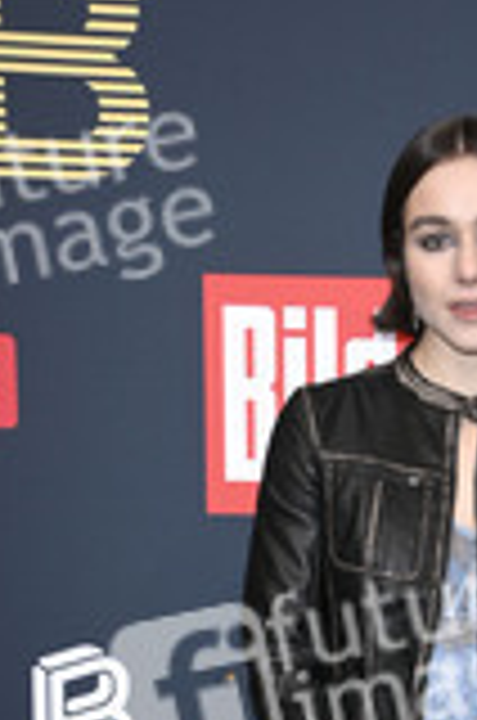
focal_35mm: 125
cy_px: 896
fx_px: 2495
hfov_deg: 10.8
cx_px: 472
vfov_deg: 15.7
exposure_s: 1/250
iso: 320
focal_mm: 50
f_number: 5.6
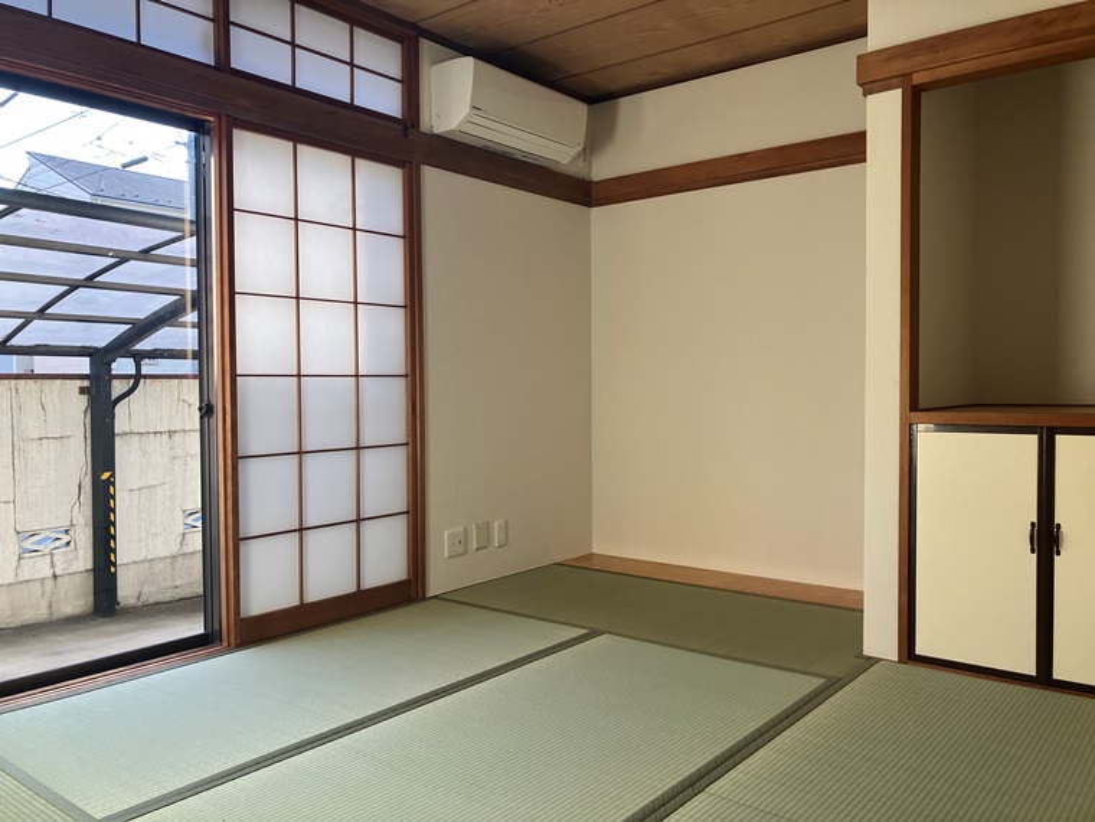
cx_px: 548
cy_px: 411
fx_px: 886
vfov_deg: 49.7
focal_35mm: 28
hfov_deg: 63.4
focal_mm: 3.99
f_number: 1.8
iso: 32
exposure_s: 1/100
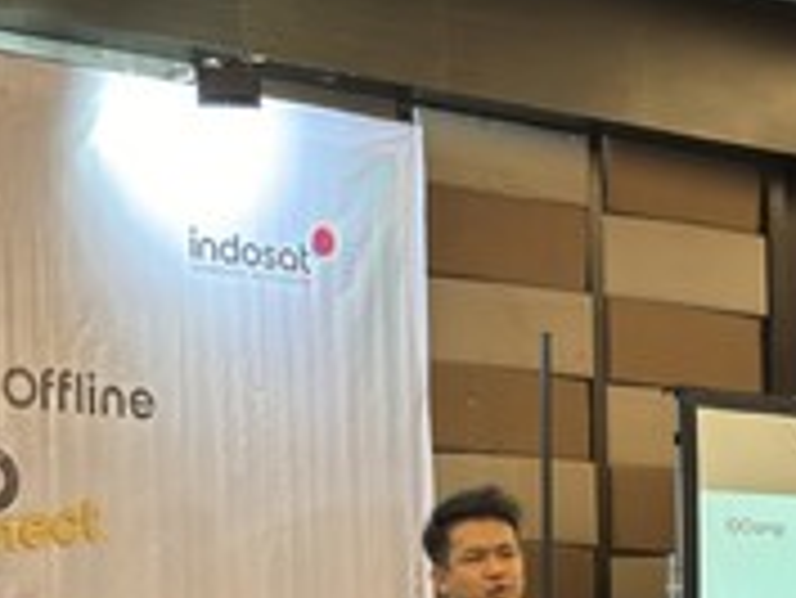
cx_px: 468
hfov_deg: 14.2
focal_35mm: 139
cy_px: 674
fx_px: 3198
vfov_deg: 10.5
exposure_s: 1/50
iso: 160
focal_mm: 6.86
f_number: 1.78
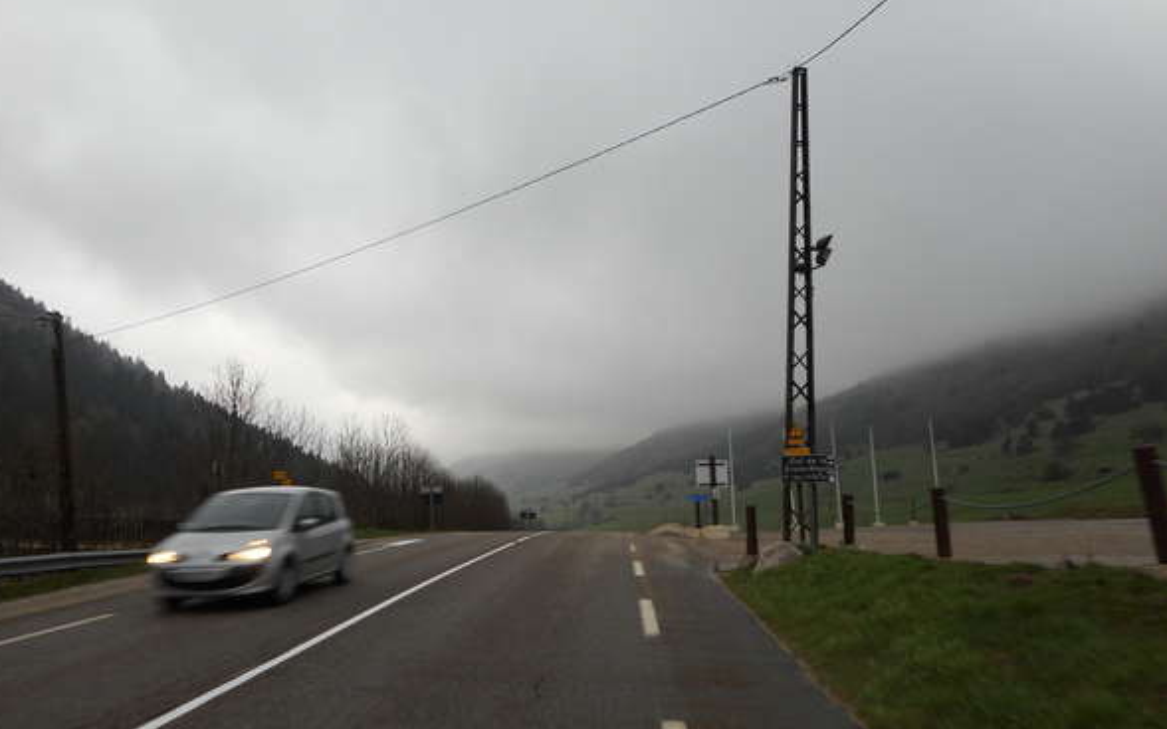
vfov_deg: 45.9
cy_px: 414
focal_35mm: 27
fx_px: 859
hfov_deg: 68.4
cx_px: 581
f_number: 3.7
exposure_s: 1/30
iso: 80
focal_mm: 4.5
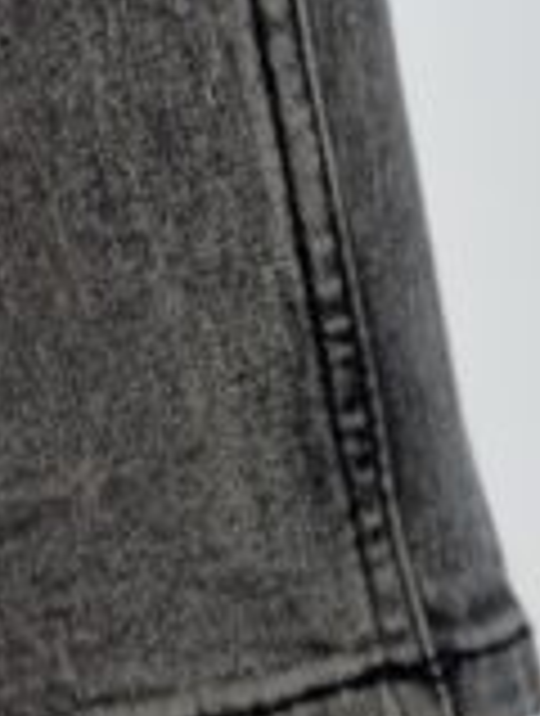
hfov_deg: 6.1
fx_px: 4993
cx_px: 886
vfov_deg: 7.9
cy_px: 1396
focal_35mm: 241
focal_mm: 6.86
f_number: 1.78
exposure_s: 1/100
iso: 125
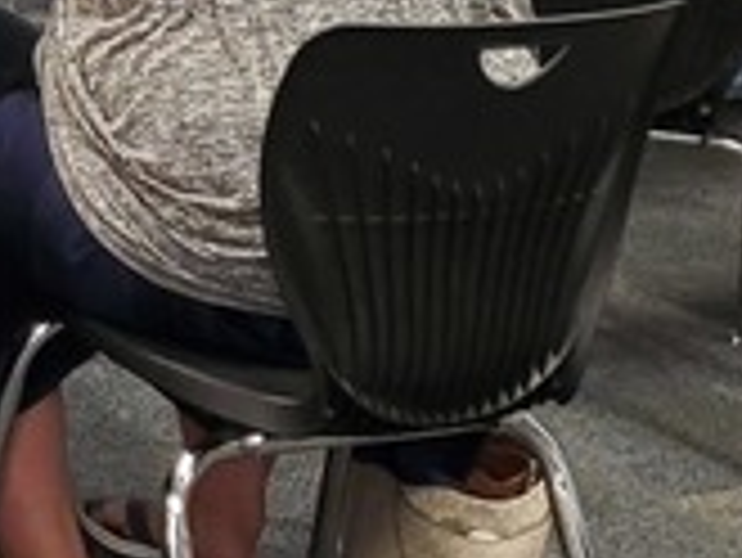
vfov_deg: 9.2
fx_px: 3454
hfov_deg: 11.6
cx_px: -463
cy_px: 9
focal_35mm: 161
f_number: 1.5
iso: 200
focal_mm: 4.3
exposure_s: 1/40
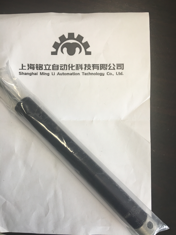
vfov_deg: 61.7
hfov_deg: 48.2
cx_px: 88
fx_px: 197
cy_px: 118
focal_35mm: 29
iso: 25
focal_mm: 4.15
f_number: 2.2
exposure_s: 1/33
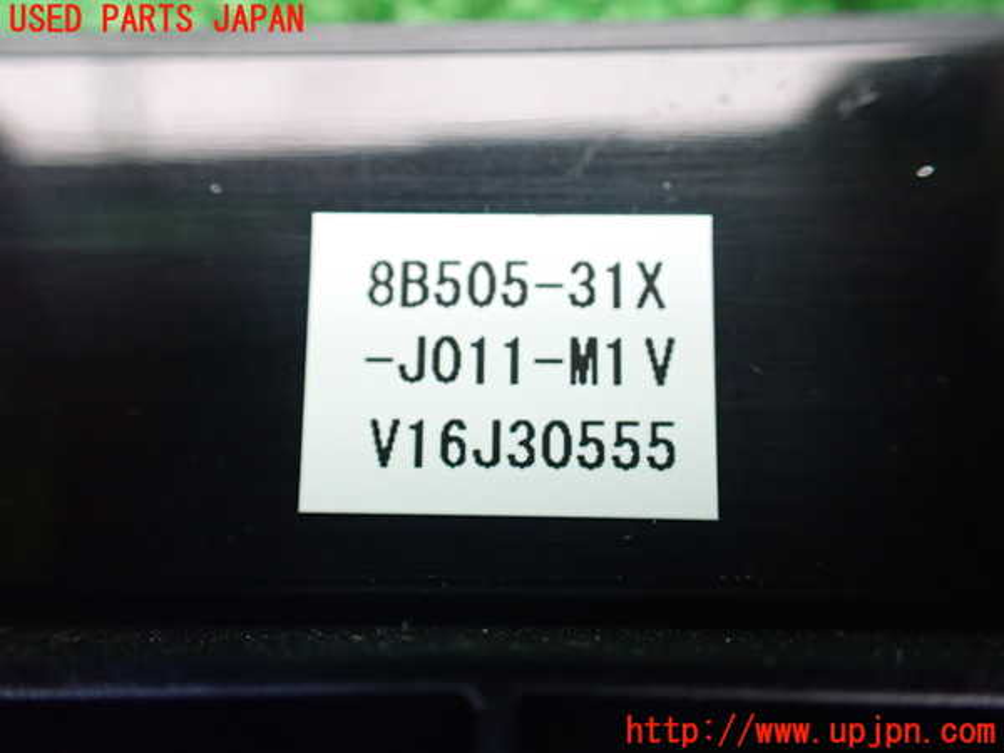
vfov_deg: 46.8
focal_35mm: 30
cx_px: 502
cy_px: 376
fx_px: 870
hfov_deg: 60.0
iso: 800
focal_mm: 5.4
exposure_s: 1/30
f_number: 2.3
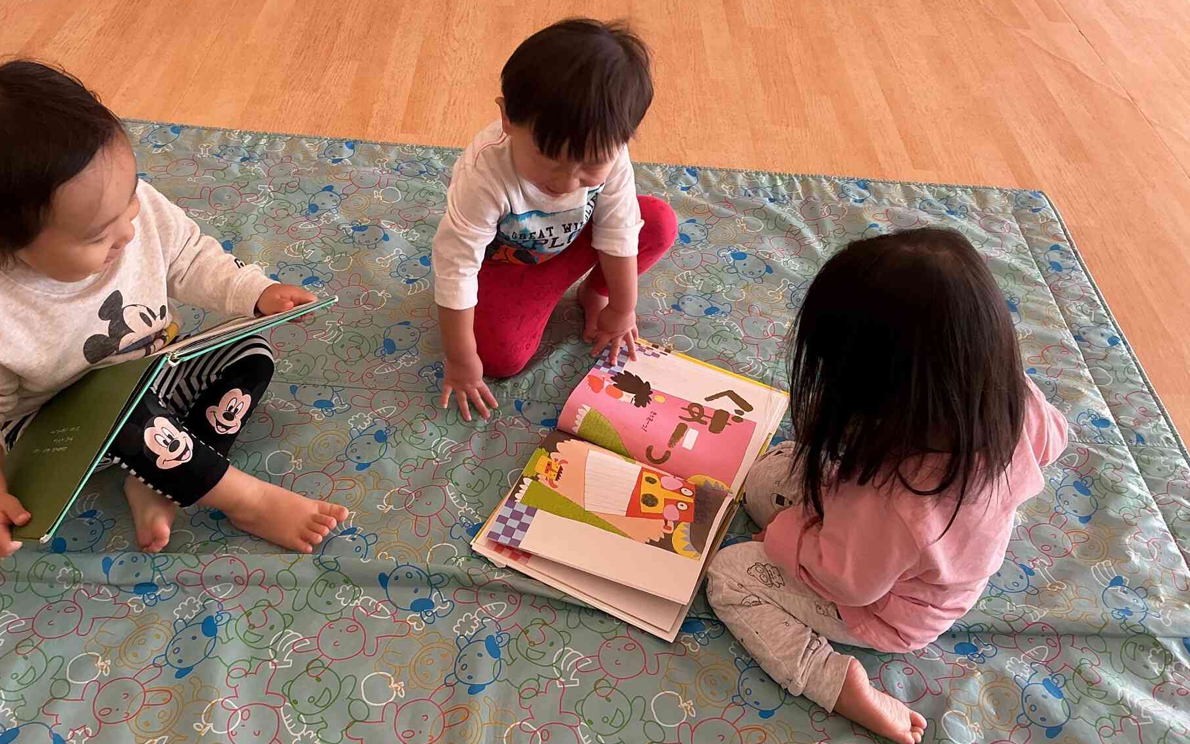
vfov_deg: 37.2
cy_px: 307
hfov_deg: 56.6
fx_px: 1103
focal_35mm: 34
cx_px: 547
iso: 20
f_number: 1.8
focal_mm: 3
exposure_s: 1/120
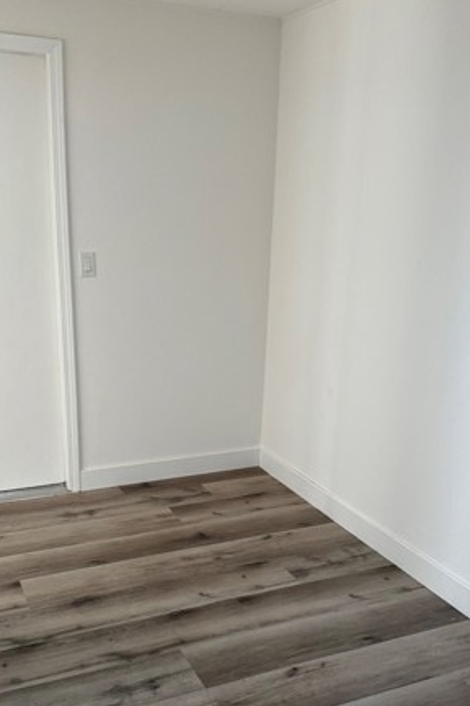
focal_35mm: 37
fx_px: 725
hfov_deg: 35.9
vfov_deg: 51.4
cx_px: 225
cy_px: 438
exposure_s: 1/60
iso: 250
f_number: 1.78
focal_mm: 6.76
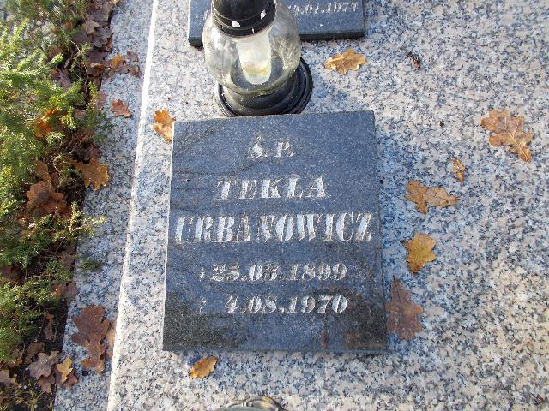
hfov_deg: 67.3
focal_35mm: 26
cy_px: 206
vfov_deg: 53.1
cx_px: 274
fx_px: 412
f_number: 3.2
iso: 80
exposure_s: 1/60
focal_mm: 4.6
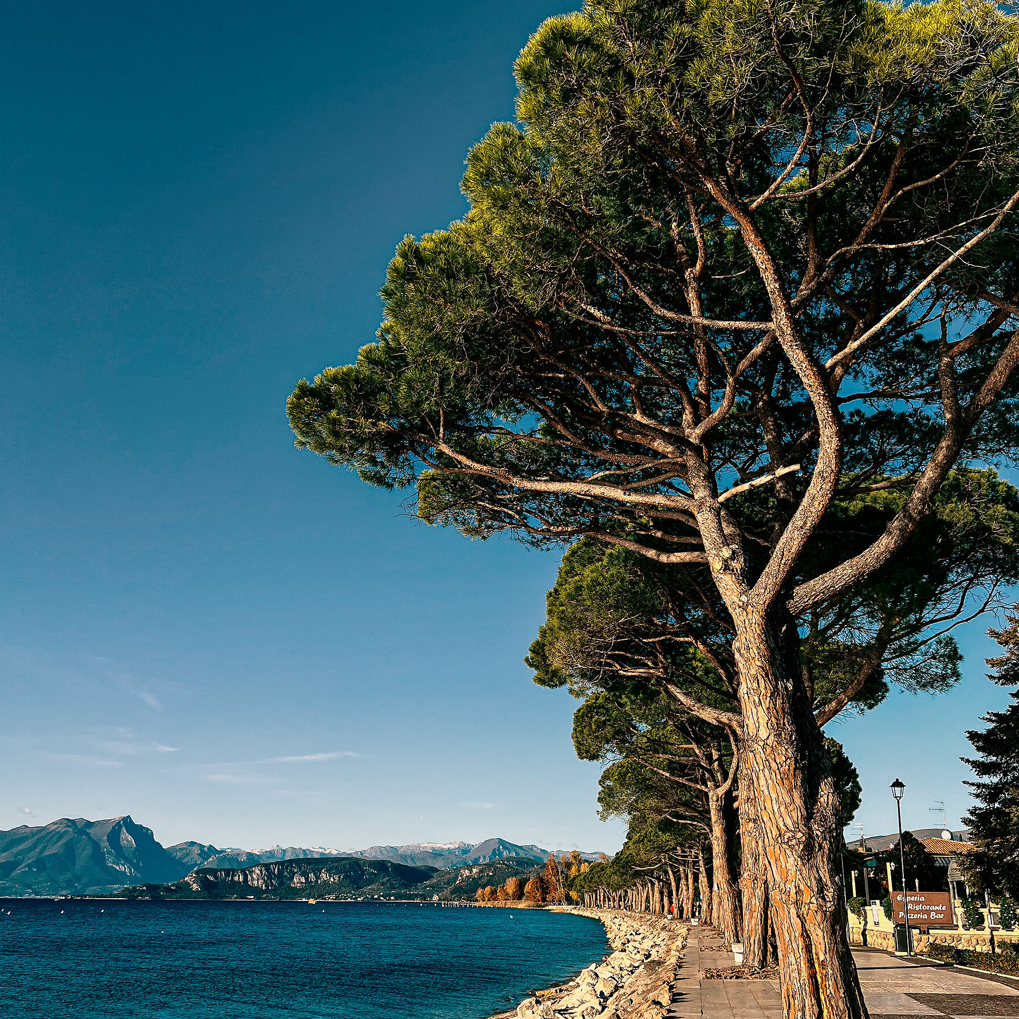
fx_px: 1032
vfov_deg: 52.4
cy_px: 572
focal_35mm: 31
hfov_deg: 52.5
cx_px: 509
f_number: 1.5
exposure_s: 1/3200
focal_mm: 5.7
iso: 50
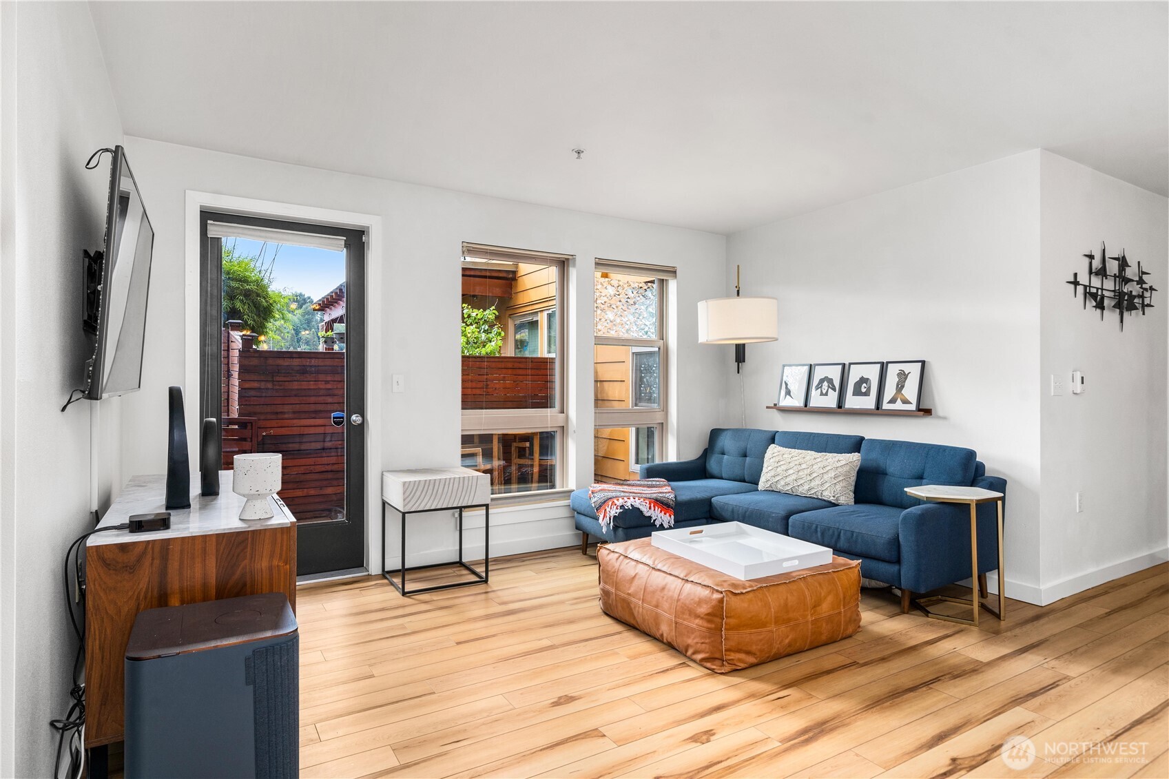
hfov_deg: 90.0
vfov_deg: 67.4
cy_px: 390
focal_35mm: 18
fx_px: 584
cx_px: 584
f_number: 8
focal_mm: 18
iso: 1000
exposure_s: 1/15
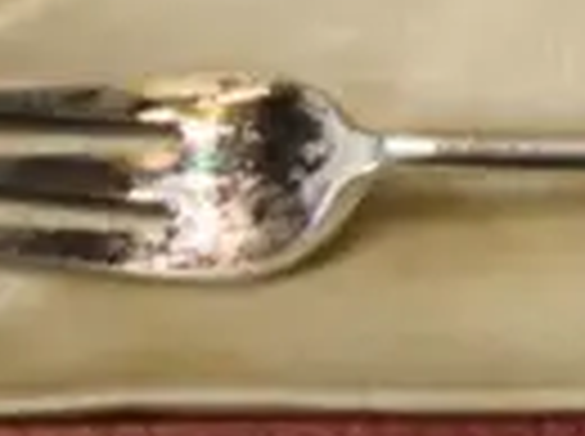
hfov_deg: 6.8
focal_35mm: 284
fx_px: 4791
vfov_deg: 4.9
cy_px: -935
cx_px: 1026
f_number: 5.3
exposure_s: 1/80
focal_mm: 18
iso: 1600
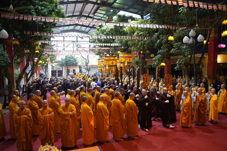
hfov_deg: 65.5
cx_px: 114
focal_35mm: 28
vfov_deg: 46.4
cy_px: 76
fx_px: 177
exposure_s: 1/30
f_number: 2.8
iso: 800
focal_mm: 28
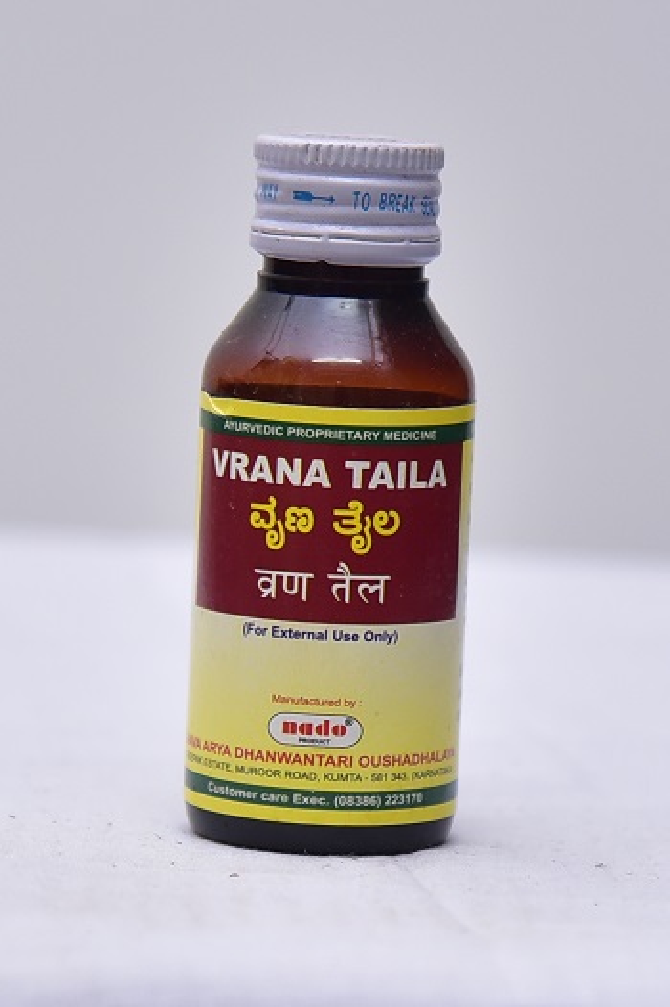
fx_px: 2404
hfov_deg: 15.9
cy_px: 504
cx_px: 335
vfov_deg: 23.7
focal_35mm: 86
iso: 1250
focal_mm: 86
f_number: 4
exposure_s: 1/160
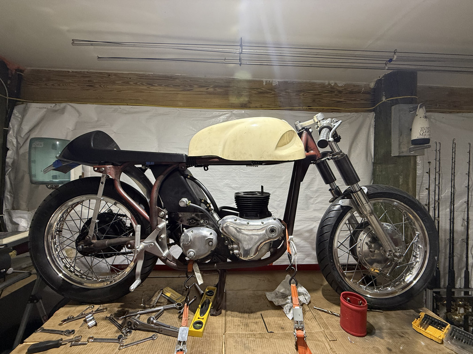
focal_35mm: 14
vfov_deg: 85.7
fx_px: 191
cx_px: 236
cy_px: 177
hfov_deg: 102.1
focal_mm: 2.22
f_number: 2.2
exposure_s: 1/60
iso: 160
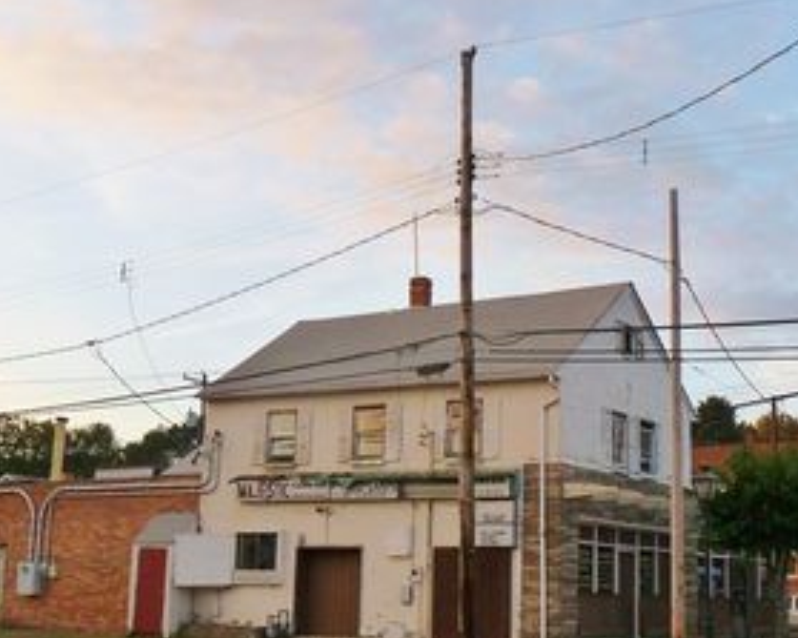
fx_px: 1322
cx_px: 383
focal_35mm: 56
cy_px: 370
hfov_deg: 33.6
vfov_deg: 27.1
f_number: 4
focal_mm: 5.6
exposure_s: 1/100
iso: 160
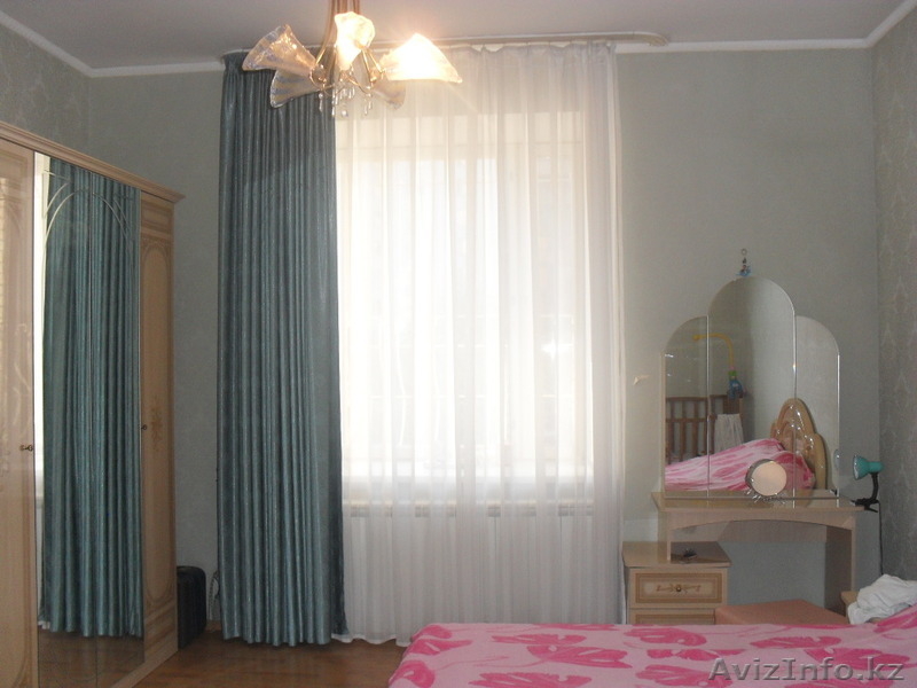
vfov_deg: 40.7
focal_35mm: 35
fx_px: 927
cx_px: 458
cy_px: 344
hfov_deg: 52.6
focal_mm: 6.3
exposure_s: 1/45
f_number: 3.2
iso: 160
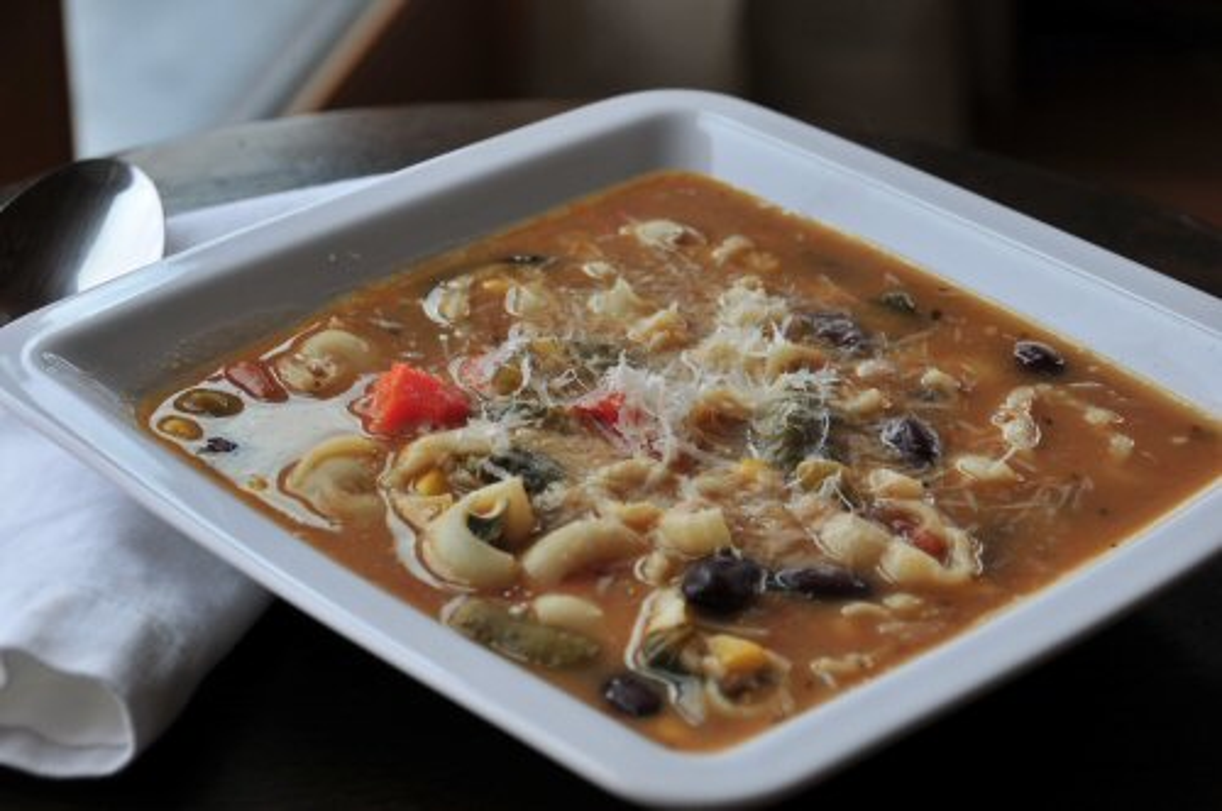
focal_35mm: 105
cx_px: 611
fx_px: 3560
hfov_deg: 19.5
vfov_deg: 13.0
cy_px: 406
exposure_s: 1/200
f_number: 7.1
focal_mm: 70
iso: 200
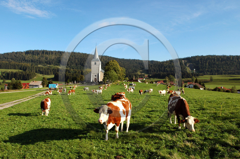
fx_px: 190
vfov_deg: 45.6
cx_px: 120
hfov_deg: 64.6
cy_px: 80
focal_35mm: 28
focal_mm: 19
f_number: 9
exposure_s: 1/320
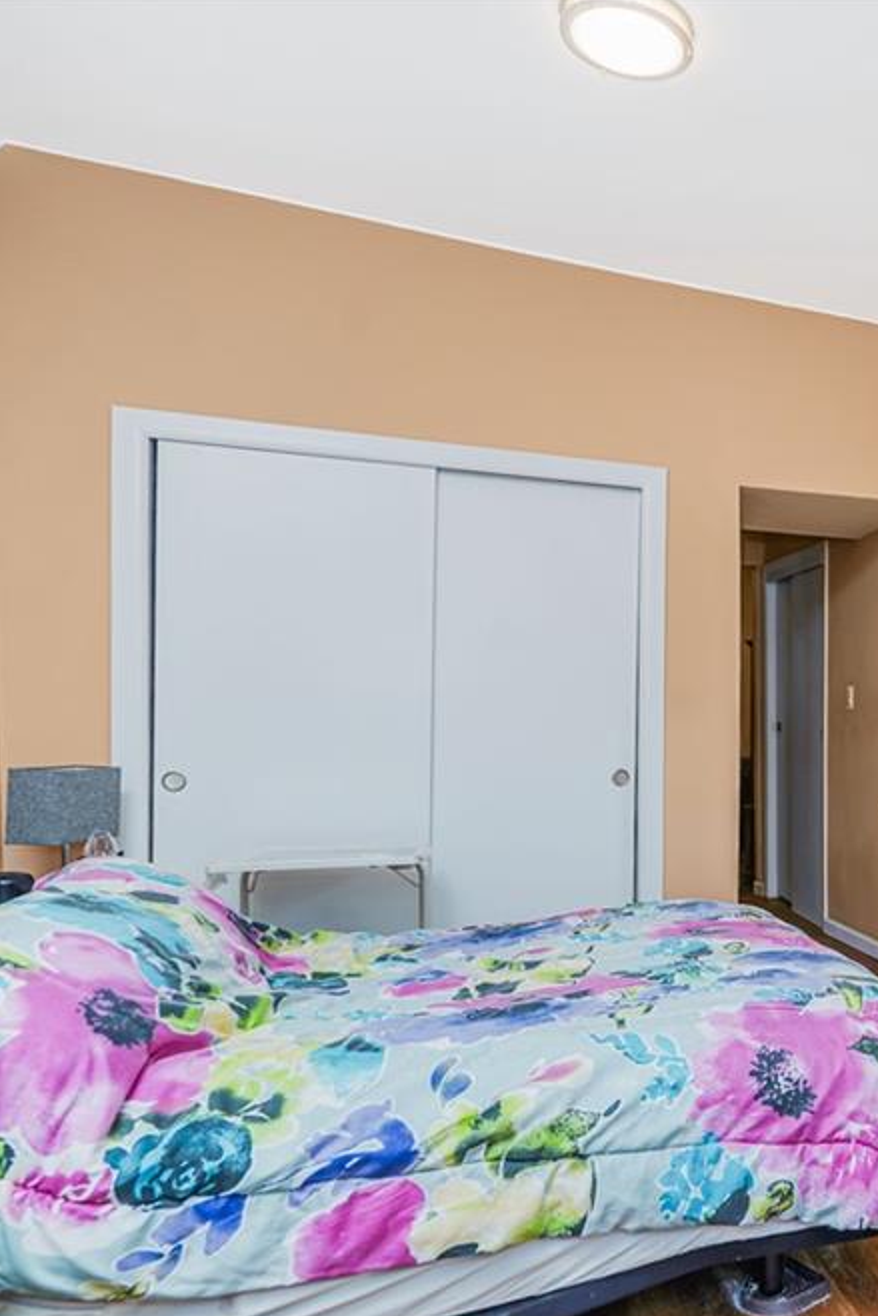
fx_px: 1052
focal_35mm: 29
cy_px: 676
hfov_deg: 38.0
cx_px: 958
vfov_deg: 64.0
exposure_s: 1/50
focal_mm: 18.5
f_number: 5
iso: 64
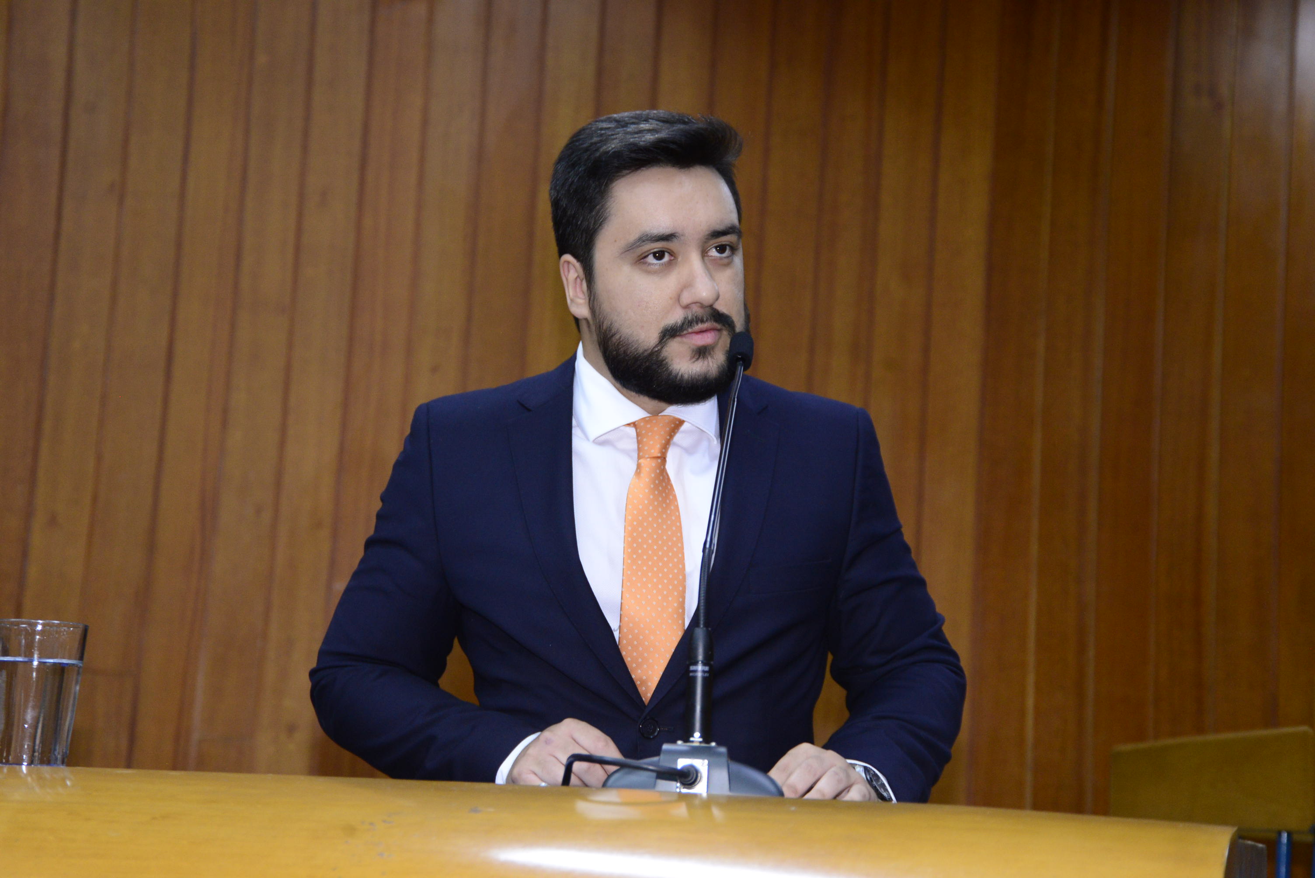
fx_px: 2850
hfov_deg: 26.0
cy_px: 439
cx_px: 658
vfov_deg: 17.5
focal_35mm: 78
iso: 2500
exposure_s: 1/60
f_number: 5.3
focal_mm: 78
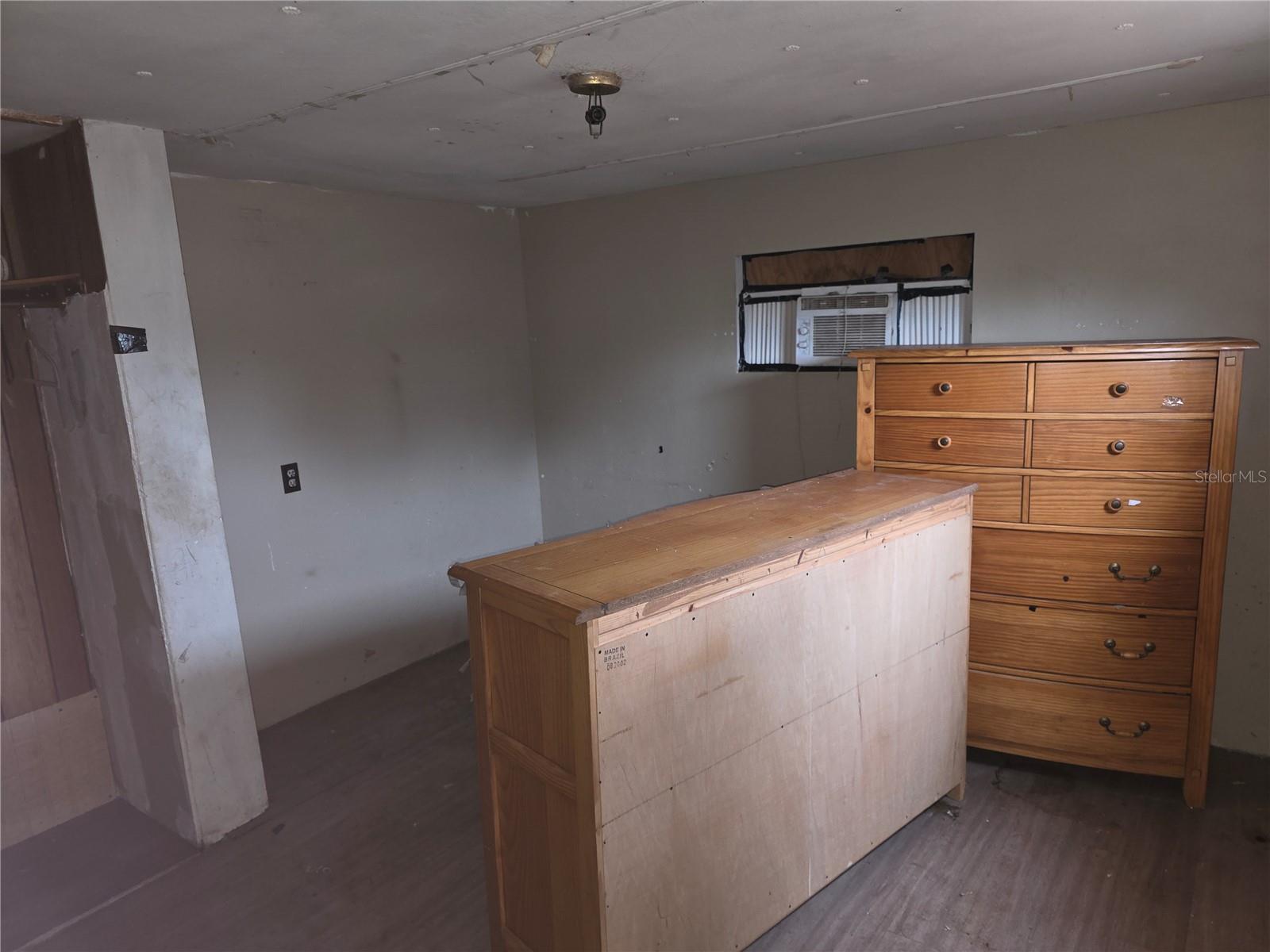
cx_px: 635
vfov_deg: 58.9
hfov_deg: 73.9
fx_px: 844
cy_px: 476
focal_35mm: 23
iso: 160
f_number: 1.7
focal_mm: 6.3
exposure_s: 1/20
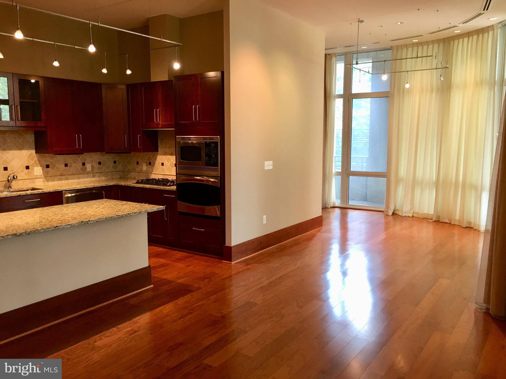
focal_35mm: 29
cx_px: 253
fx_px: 424
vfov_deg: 48.2
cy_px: 190
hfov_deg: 61.7
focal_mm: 4.15
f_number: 2.2
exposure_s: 1/15
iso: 32
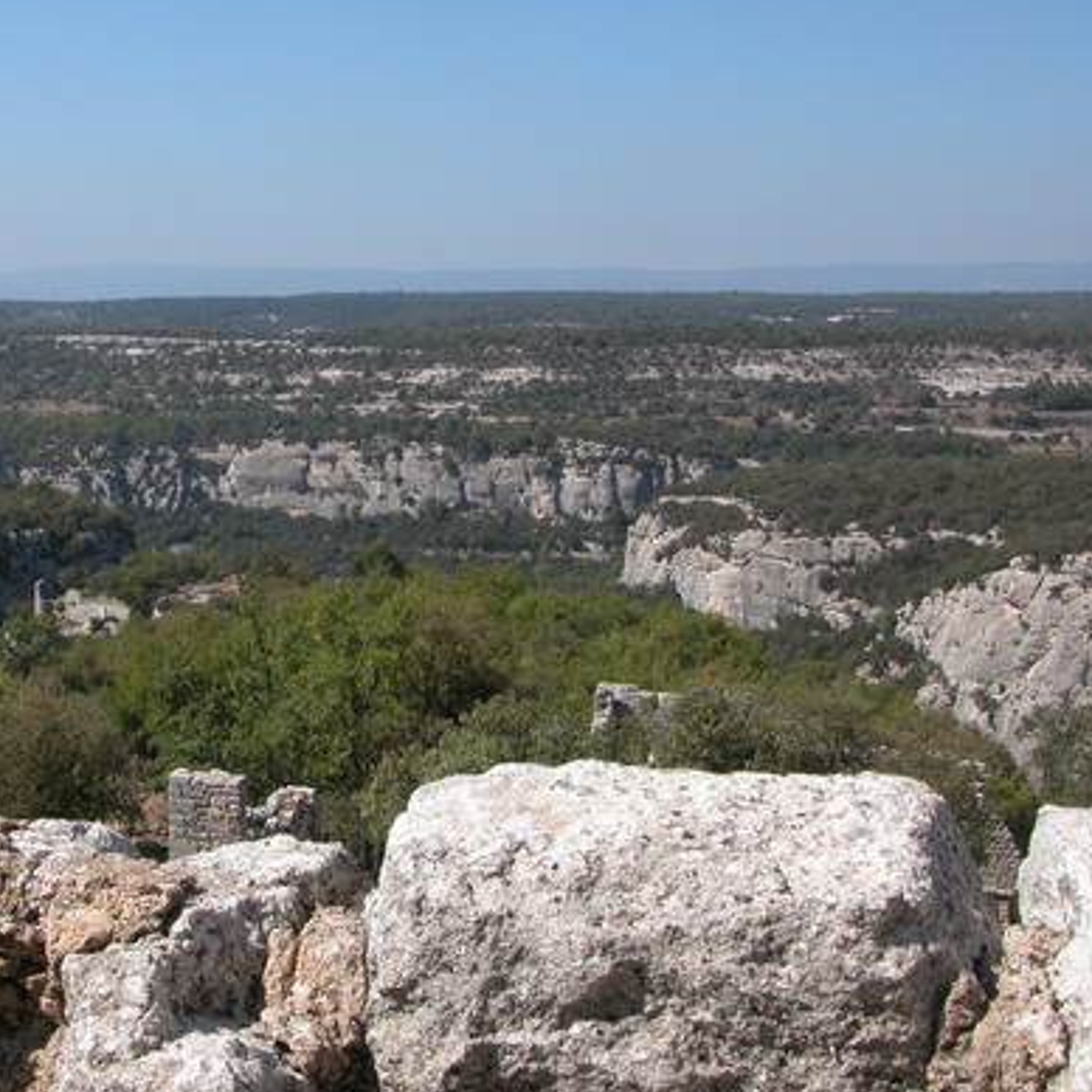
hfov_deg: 32.5
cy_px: 507
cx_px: 220
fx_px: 1820
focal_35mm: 51
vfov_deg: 33.4
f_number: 7.1
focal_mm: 8.9
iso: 100
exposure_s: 1/318
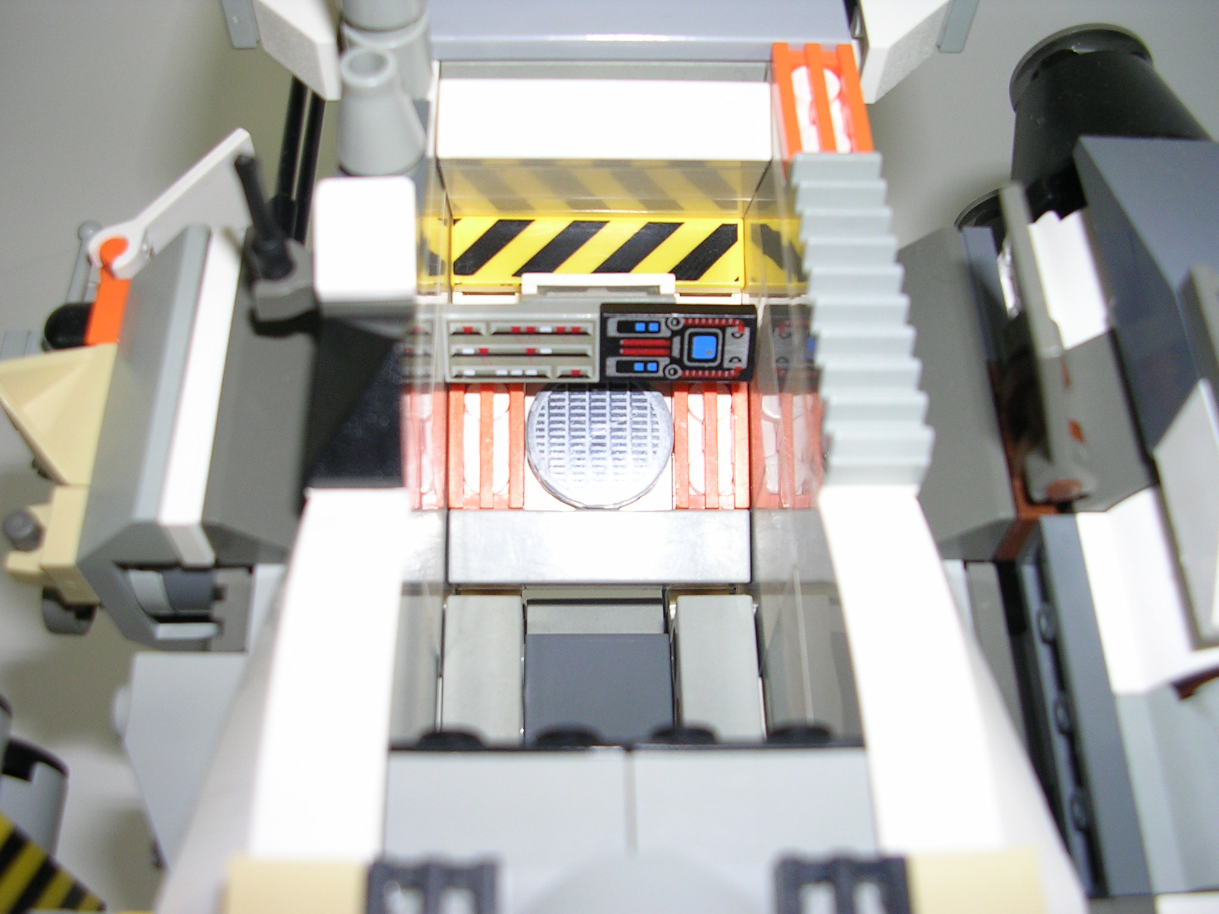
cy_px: 457
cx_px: 610
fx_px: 1338
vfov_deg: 37.7
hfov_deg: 49.0
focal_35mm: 38
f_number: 2.8
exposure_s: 1/60.1
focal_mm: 5.8
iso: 50
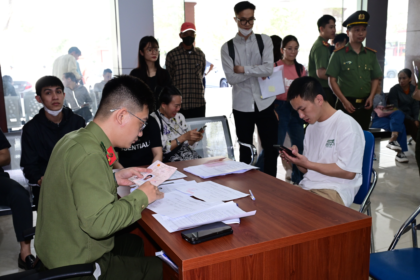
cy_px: 140
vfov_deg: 35.9
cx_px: 210
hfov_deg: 51.9
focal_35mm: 37
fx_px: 432
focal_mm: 37
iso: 2000
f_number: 7.1
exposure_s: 1/100
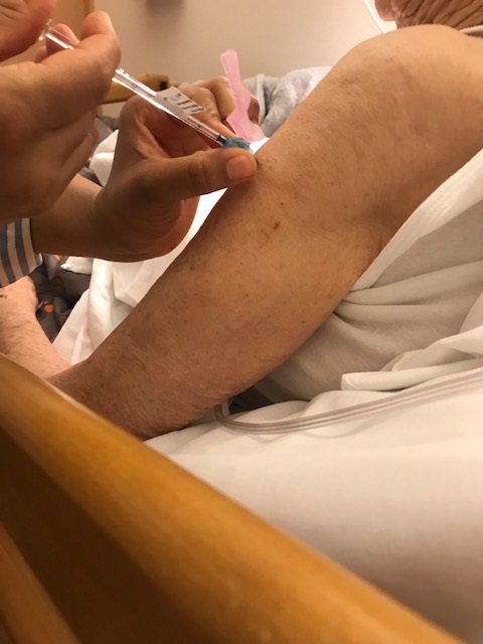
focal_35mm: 28
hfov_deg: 49.7
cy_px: 322
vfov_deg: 63.4
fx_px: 521
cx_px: 242
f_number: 1.8
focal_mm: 3.99
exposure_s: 1/17
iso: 64
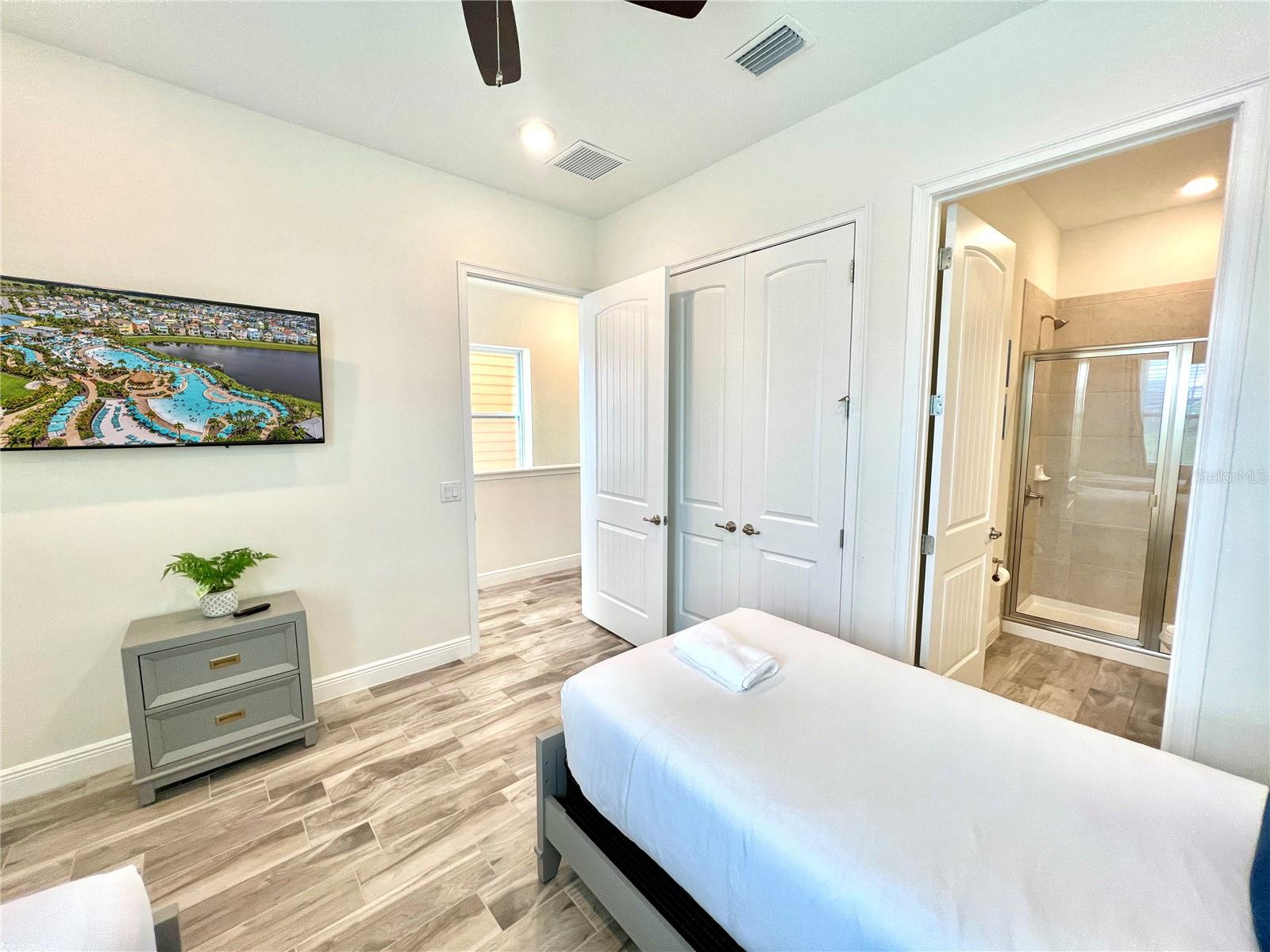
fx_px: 477
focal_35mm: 13
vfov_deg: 89.9
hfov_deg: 106.2
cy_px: 476
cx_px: 635
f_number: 1.8
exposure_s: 1/120
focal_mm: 1.57
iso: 80
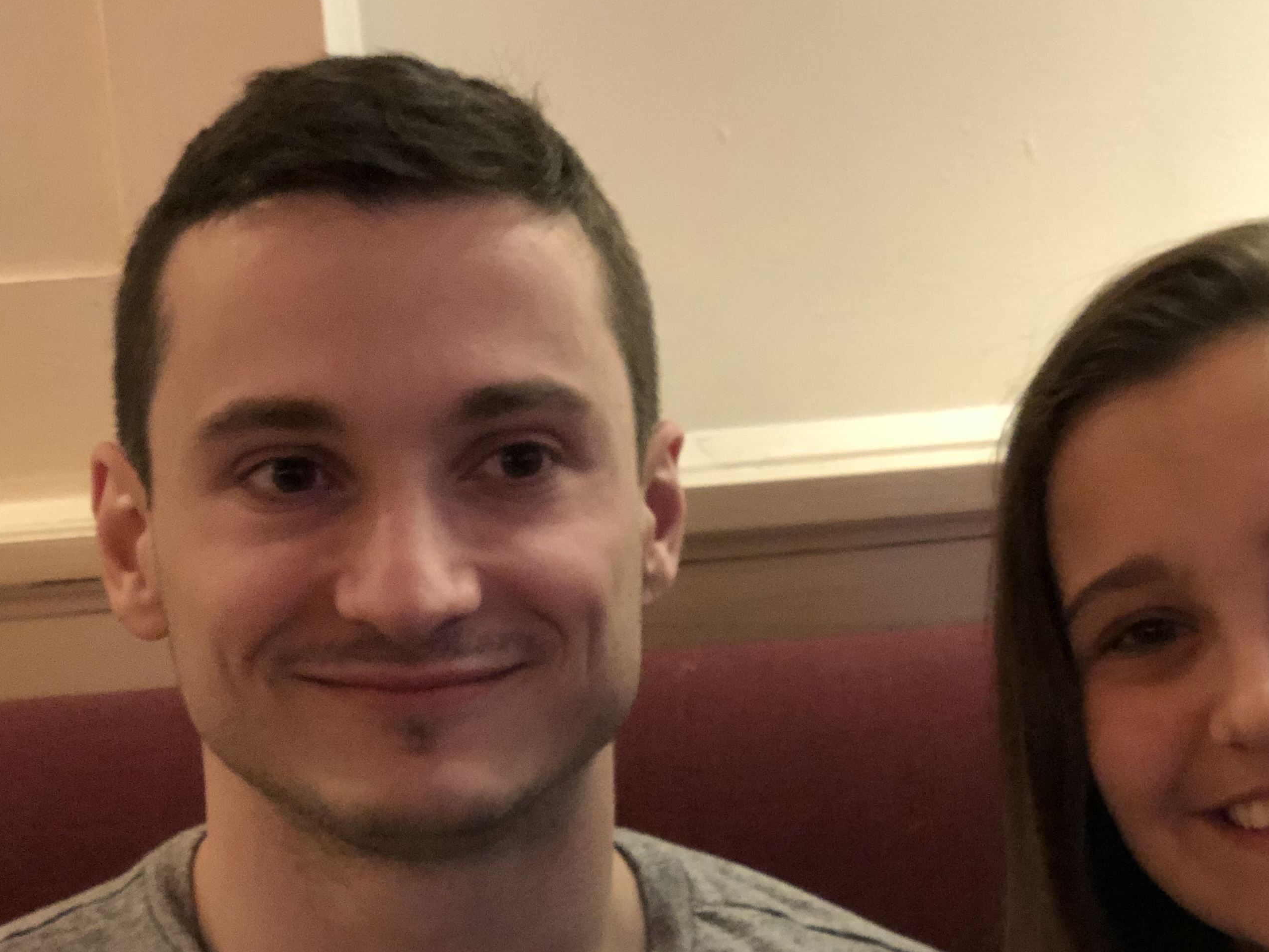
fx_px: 3006
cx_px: 870
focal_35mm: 82
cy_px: 665
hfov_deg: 23.7
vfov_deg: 17.9
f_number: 2.4
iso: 250
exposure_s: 1/8
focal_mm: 6
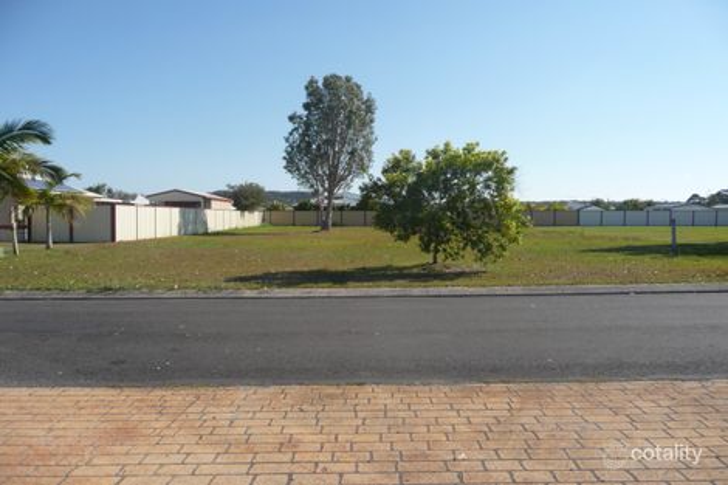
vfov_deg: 46.4
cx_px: 364
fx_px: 566
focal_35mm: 28
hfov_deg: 65.5
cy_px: 242
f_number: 8
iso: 100
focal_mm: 4.7
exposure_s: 1/250
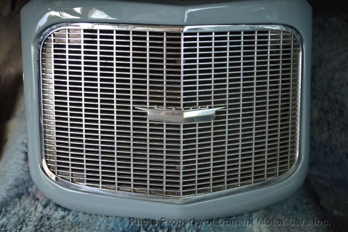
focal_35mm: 52
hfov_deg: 37.8
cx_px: 174
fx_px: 508
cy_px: 116
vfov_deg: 25.8
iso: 360
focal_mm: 35
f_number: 5.6
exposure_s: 1/60
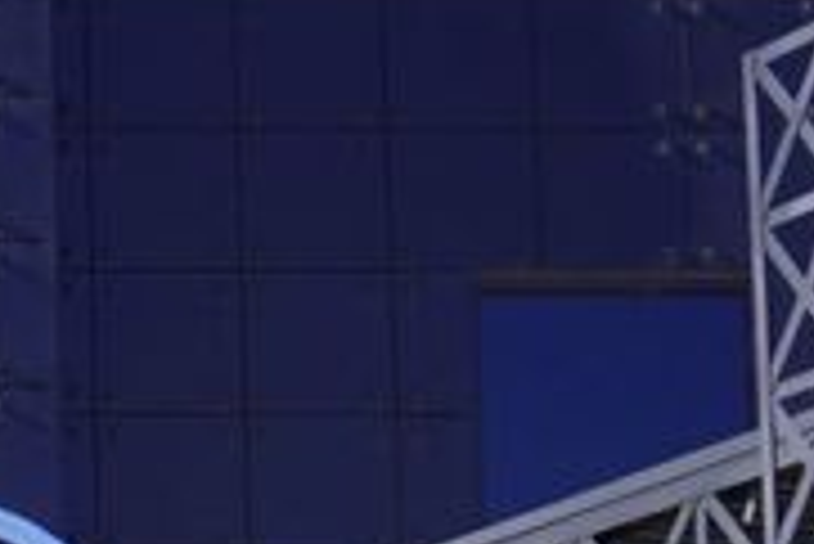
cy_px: 850
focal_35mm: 229
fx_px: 5178
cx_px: -1030
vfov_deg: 5.9
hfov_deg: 8.4
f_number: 9
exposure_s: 1/125
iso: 100
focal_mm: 27
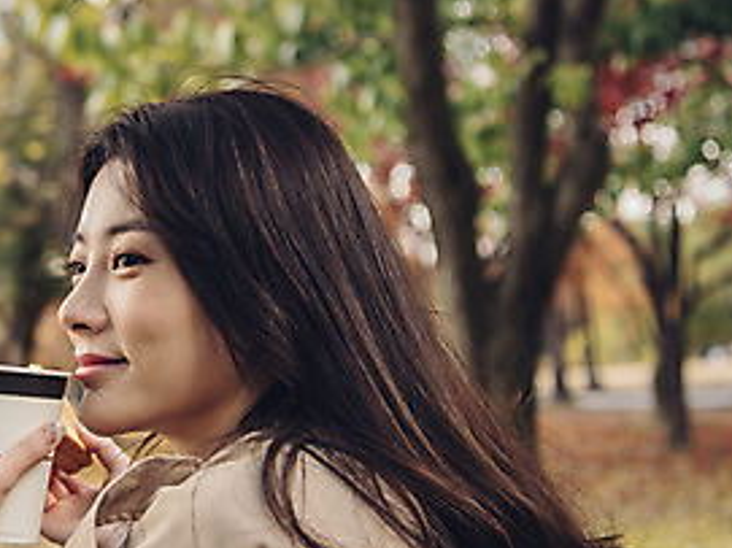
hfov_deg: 18.9
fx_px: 2156
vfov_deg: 14.4
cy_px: 405
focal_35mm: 102
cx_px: 72
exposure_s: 1/250
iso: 250
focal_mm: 48
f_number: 3.5
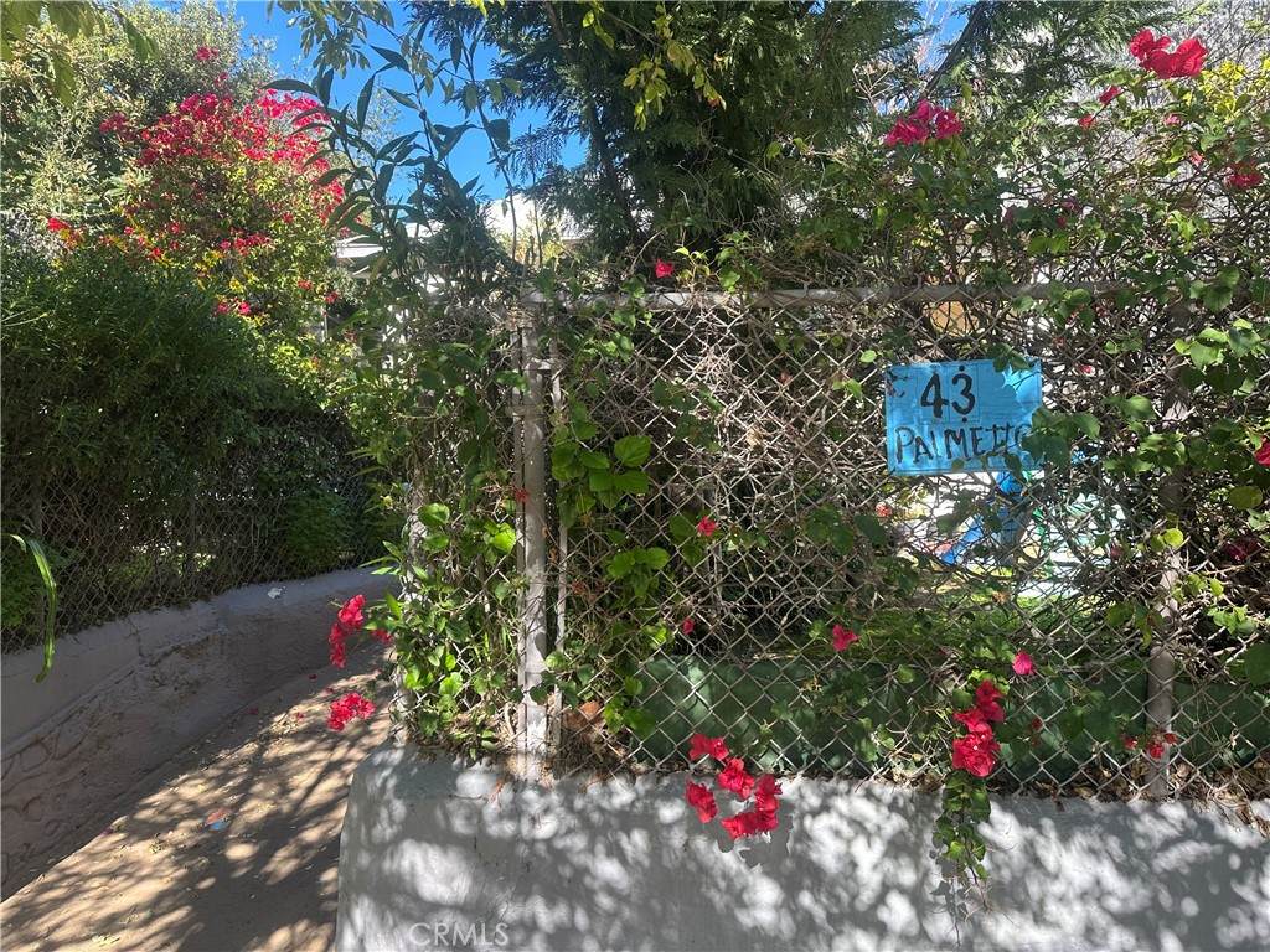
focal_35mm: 24
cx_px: 635
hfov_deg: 71.6
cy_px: 476
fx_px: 881
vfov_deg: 56.8
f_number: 1.78
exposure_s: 1/580
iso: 80
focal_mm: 6.86
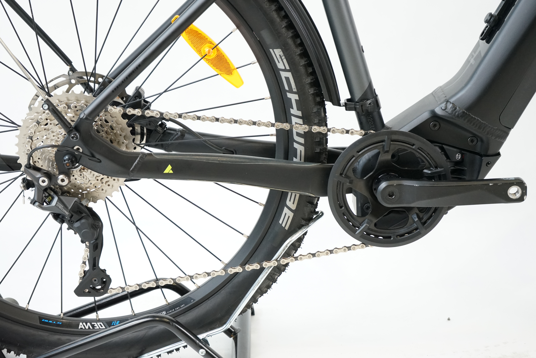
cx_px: 268
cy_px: 179
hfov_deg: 28.8
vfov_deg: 19.5
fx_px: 1042
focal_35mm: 70
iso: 2500
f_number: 5.6
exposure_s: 1/200
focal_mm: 70
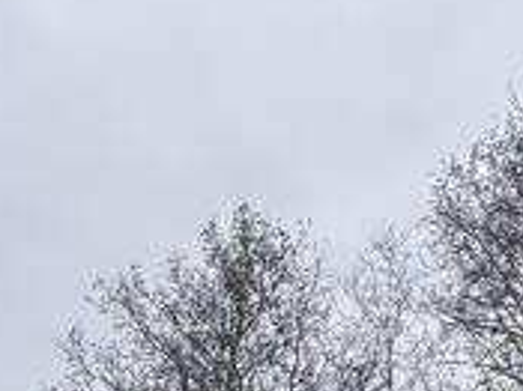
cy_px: 1054
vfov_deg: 12.2
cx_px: 123
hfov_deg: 23.6
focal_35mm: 82
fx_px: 1238
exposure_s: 1/99
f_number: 2.2
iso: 64
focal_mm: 2.22
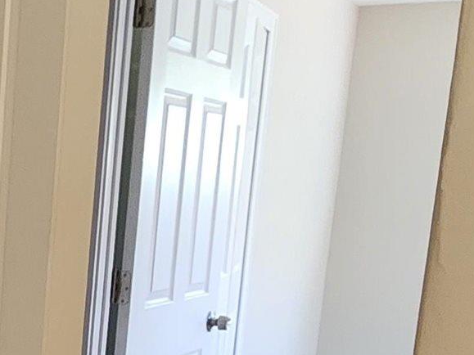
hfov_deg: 23.8
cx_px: -184
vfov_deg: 20.7
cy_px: 349
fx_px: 945
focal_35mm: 69
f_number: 2.2
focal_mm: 2.2
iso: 400
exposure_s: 1/60
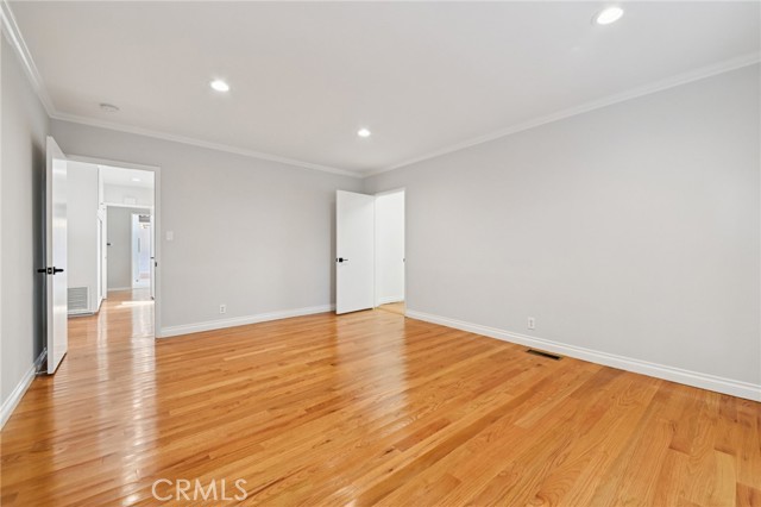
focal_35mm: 14
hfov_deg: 104.3
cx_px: 380
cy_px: 254
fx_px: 296
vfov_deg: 81.1
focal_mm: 14
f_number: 8
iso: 250
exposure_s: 1/6
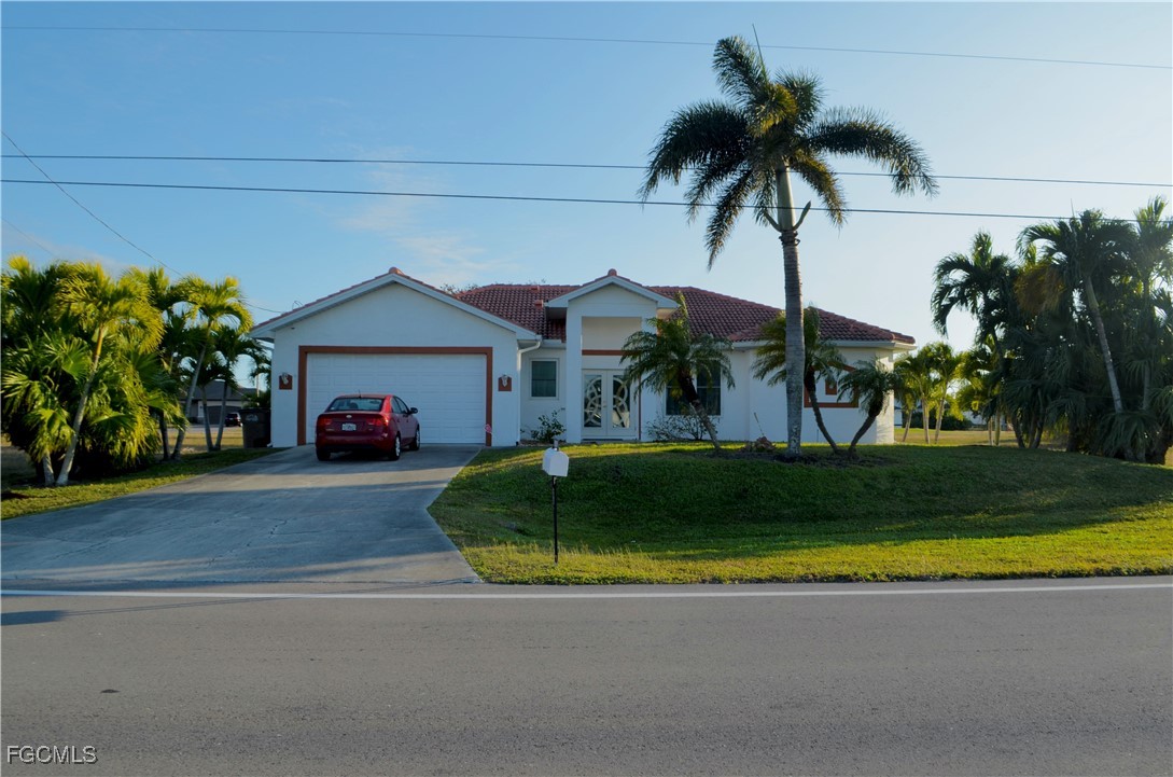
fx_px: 878
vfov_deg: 47.7
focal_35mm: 27
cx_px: 586
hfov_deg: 67.5
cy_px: 388
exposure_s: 1/125
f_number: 11
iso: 140
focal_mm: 18
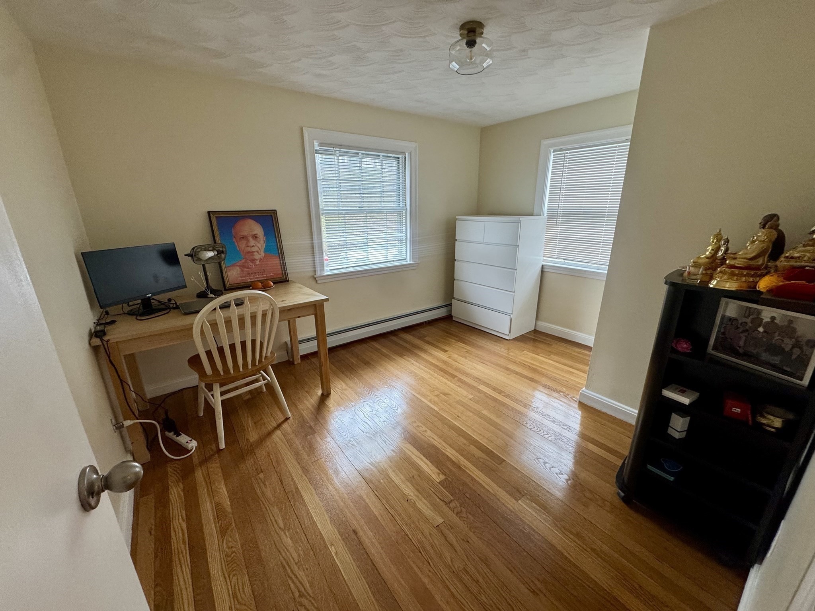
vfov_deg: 85.7
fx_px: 330
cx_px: 408
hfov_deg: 102.1
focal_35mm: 14
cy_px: 306
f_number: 2.2
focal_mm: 2.22
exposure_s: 1/60
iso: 250
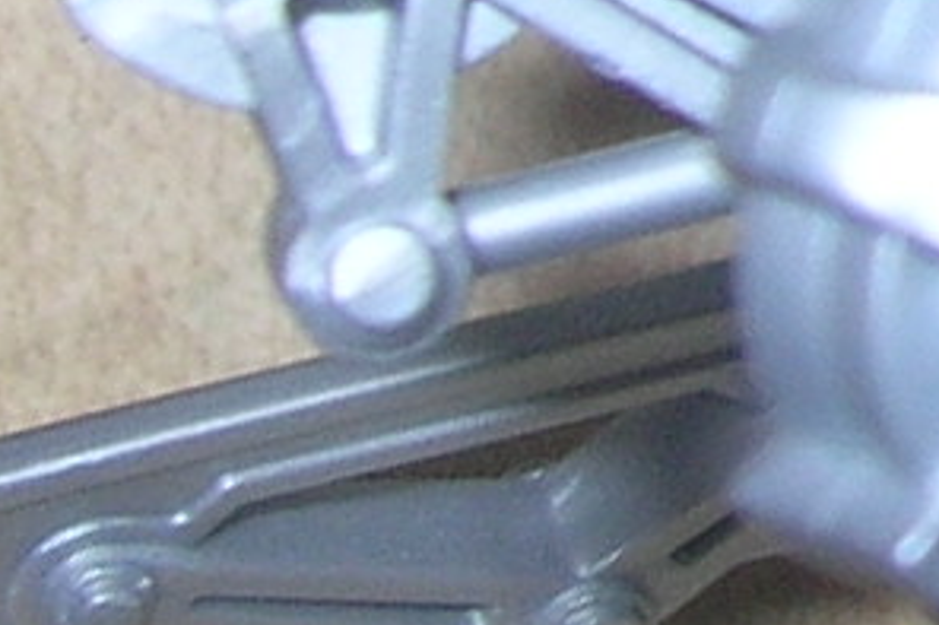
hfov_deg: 6.4
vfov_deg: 4.6
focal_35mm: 289
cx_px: 3112
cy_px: -1114
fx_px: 7534
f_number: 3.7
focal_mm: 6
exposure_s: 1/60.1
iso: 50
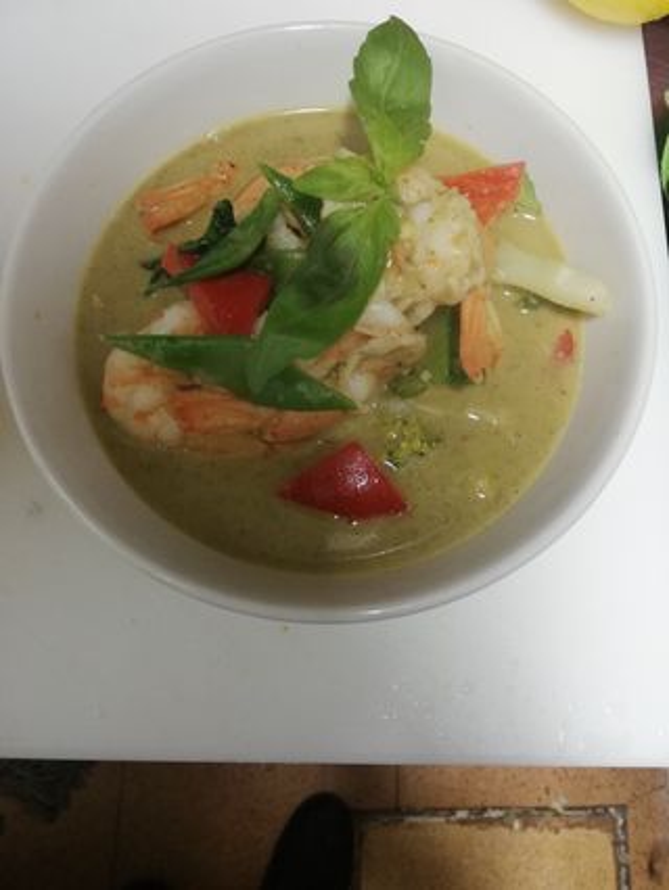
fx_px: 669
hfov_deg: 53.1
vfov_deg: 67.3
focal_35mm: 26
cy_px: 445
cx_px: 334
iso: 250
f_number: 2.2
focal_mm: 3.81
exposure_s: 1/33.3
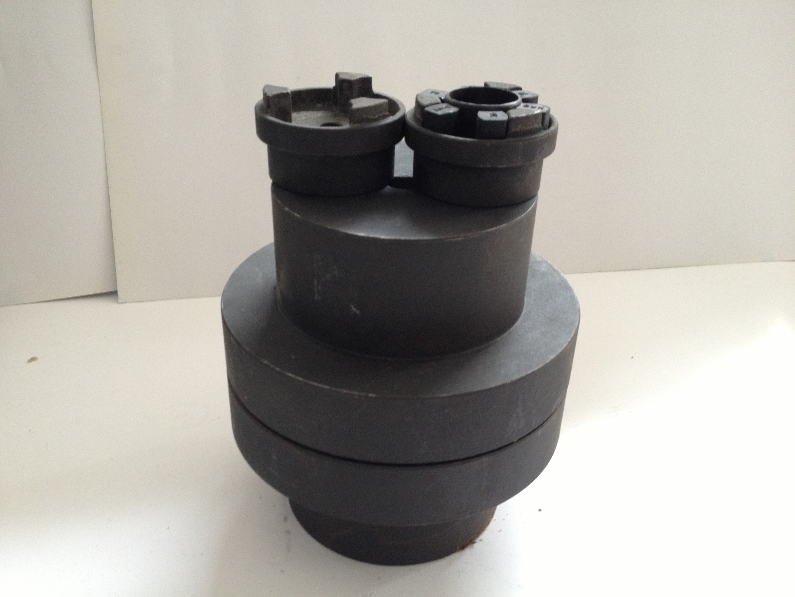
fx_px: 804
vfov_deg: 40.7
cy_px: 298
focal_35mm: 35
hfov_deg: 52.6
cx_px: 398
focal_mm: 4.28
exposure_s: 1/20
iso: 160
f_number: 2.4
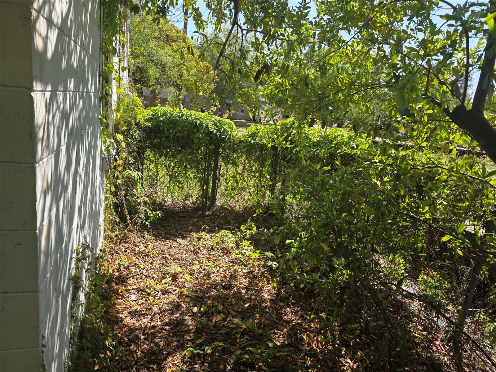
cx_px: 248
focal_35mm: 23
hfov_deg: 73.9
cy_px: 186
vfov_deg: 58.9
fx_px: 330
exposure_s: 1/2145
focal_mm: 6.3
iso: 80
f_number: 1.7
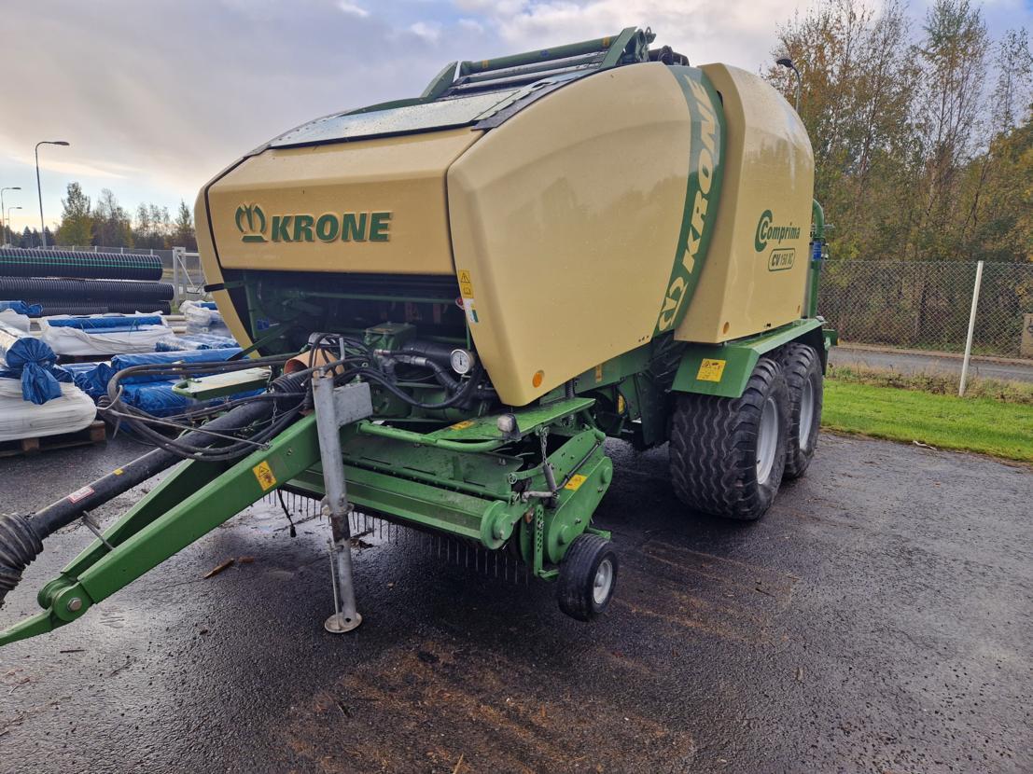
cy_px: 387
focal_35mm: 23
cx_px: 516
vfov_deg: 58.9
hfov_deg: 73.9
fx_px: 686
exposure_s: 1/337
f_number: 1.8
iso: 50
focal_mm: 5.4
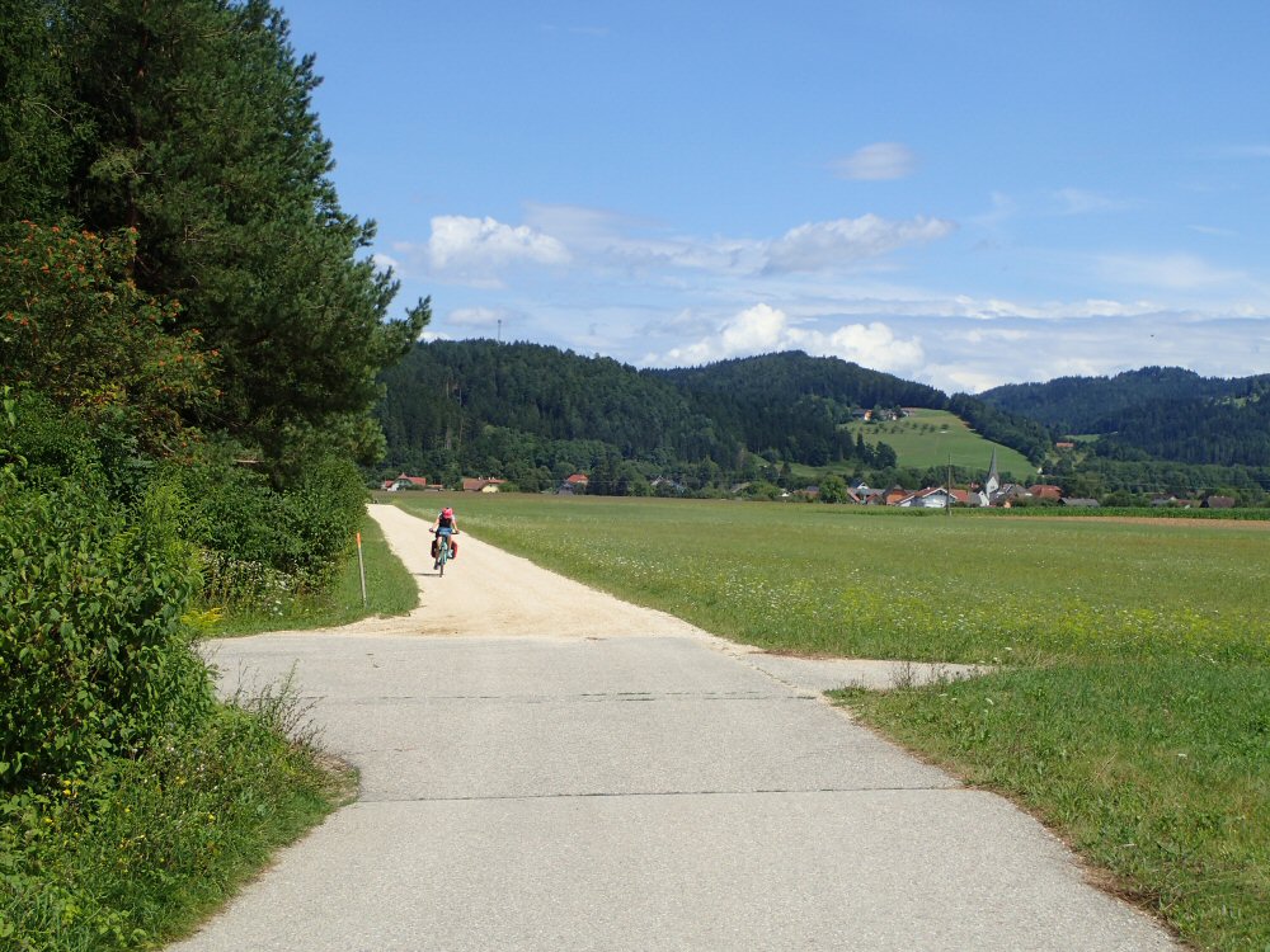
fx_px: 1944
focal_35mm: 53
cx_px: 635
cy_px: 476
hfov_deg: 36.2
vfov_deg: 27.5
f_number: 4.5
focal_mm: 9.61
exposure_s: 1/800
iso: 100
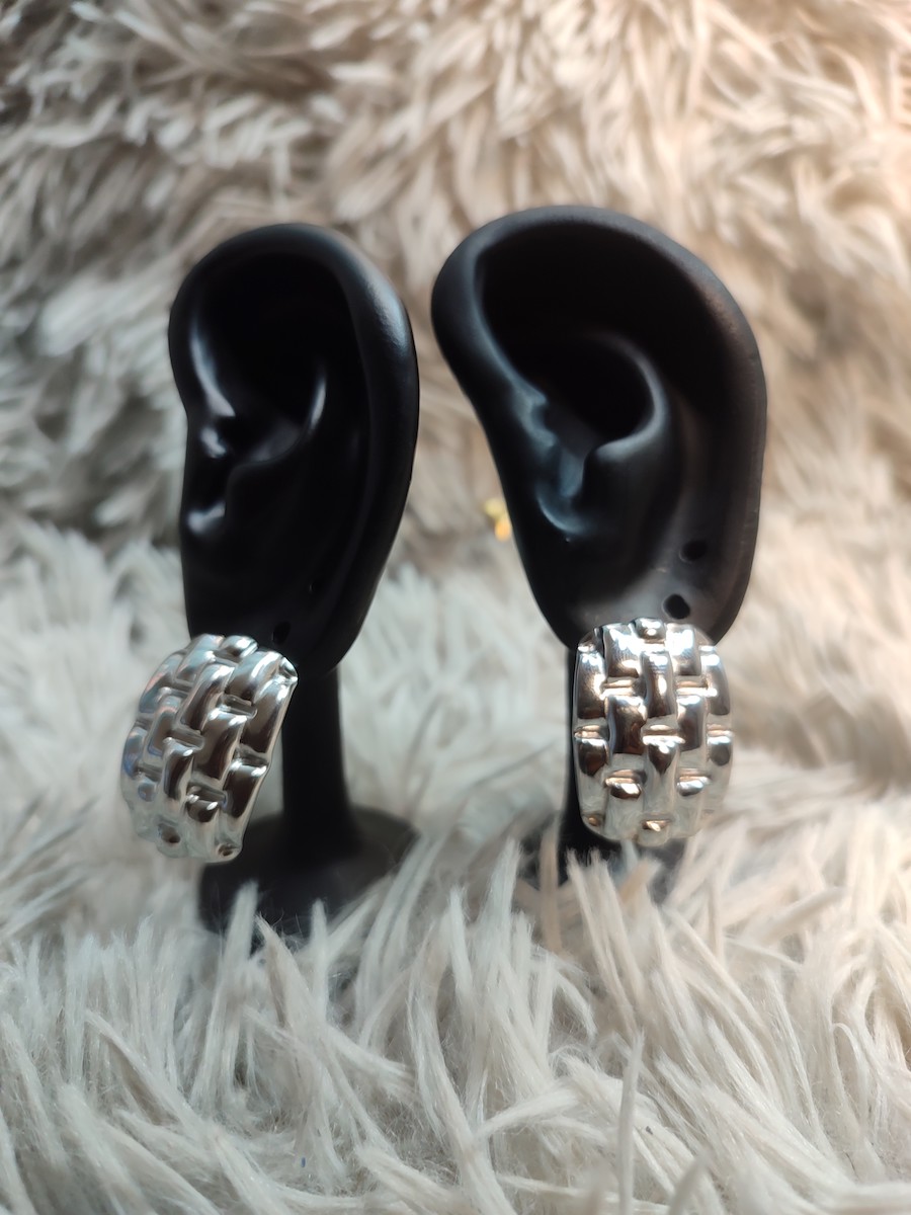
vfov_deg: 69.4
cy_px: 608
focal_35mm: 25
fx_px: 877
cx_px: 456
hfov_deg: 54.9
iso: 154
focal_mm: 5.95
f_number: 1.89
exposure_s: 1/50
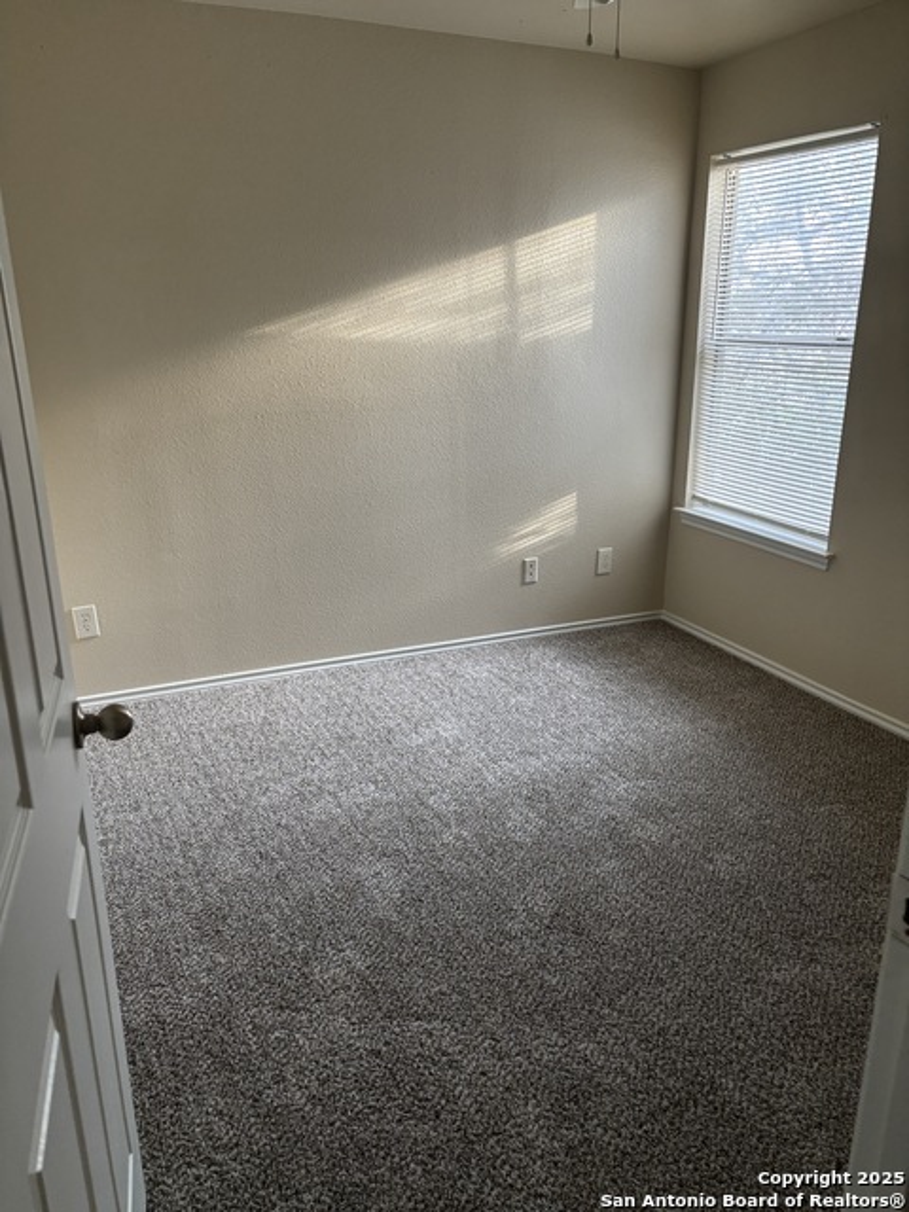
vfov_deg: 67.3
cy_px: 606
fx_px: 910
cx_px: 454
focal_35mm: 26
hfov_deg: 53.1
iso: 160
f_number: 1.6
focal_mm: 5.96
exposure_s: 1/60
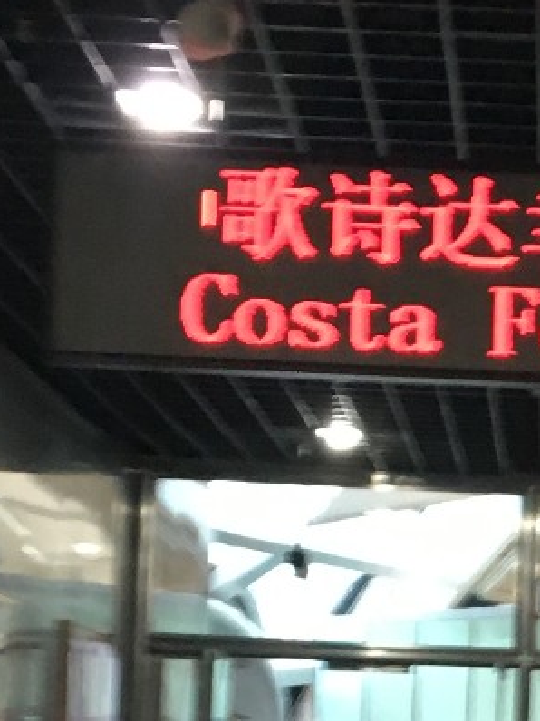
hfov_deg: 10.4
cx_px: 647
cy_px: 779
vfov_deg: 13.8
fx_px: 2915
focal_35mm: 140
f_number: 2.2
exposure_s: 1/33
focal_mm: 4.15
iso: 160
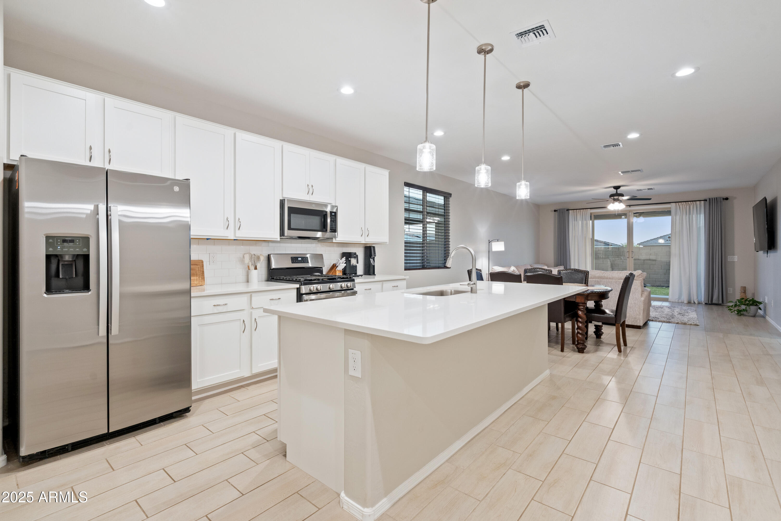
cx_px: 390
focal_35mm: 16
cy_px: 260
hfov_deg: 96.7
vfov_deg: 73.7
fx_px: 347
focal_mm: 16
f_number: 8
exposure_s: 1/5
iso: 1250
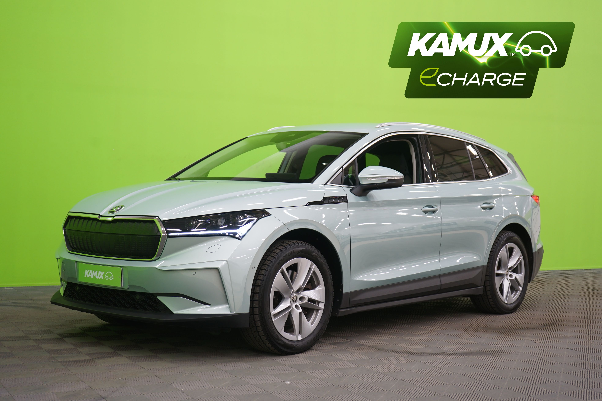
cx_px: 301
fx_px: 869
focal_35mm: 52
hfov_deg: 38.2
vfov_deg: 26.0
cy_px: 200
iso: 400
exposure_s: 1/8
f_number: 4.5
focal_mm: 52
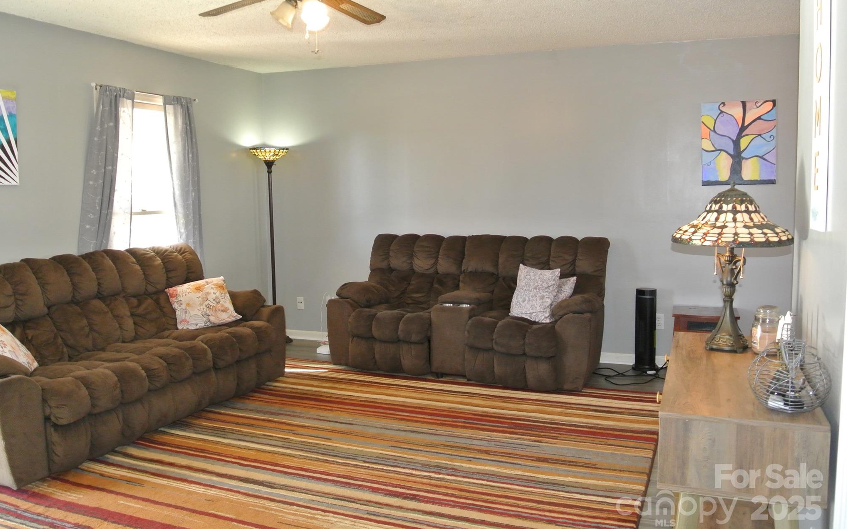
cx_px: 424
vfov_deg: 41.8
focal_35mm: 30
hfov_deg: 62.9
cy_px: 256
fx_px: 692
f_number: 3.5
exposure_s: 1/60
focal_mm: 11
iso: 800
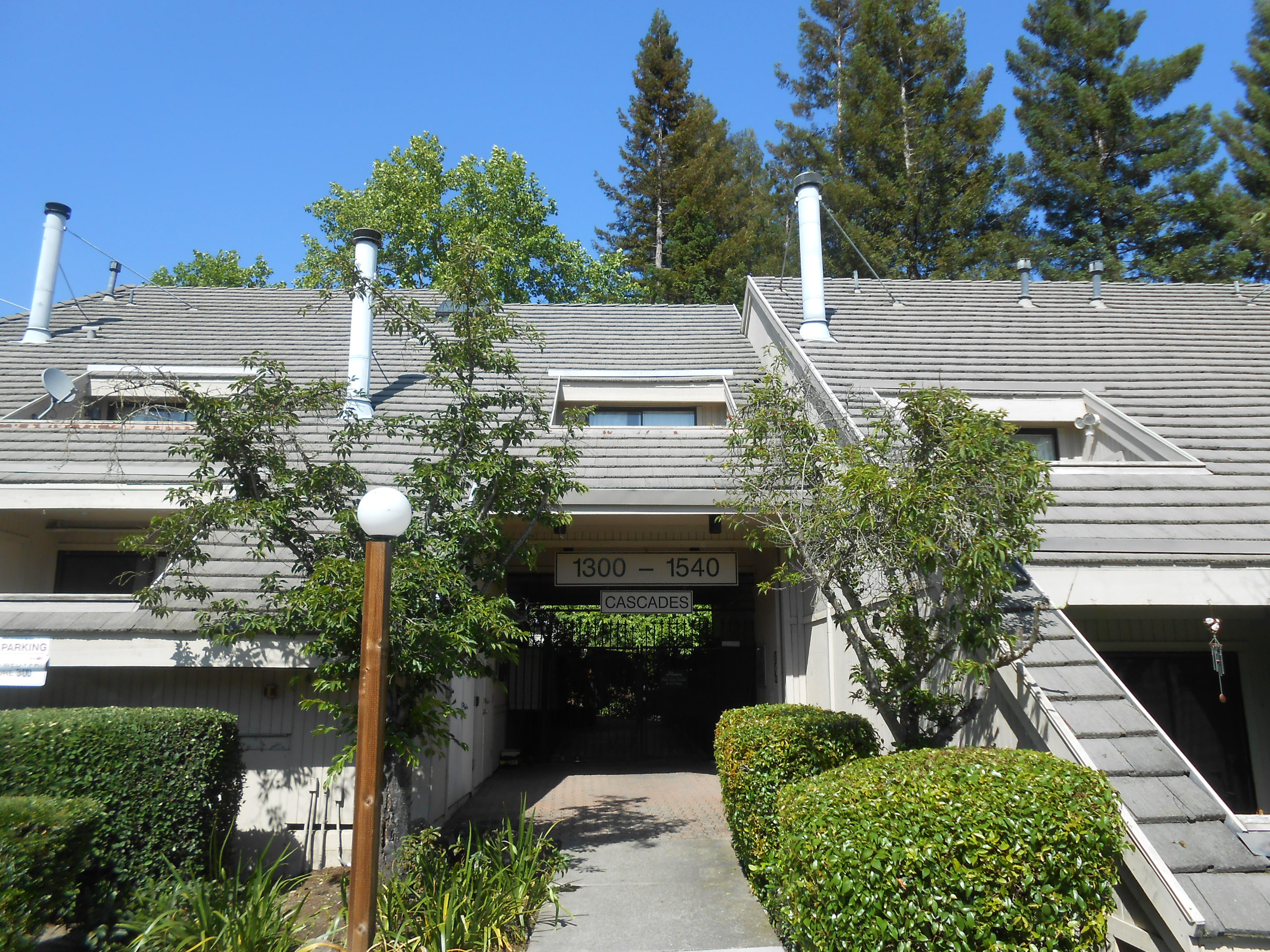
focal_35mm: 26
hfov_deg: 67.3
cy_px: 476
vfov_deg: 53.1
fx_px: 954
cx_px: 635
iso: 80
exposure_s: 1/640
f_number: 3.5
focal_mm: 4.6
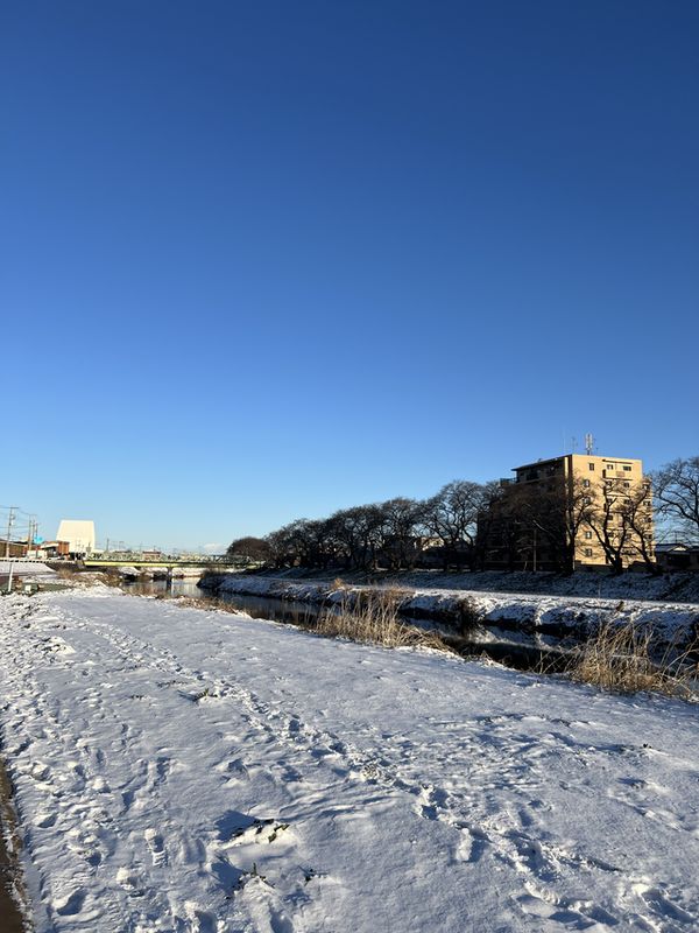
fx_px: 700
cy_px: 466
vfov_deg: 67.3
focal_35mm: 26
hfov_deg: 53.1
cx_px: 350
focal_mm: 5.7
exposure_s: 1/4274
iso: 50
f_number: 1.5
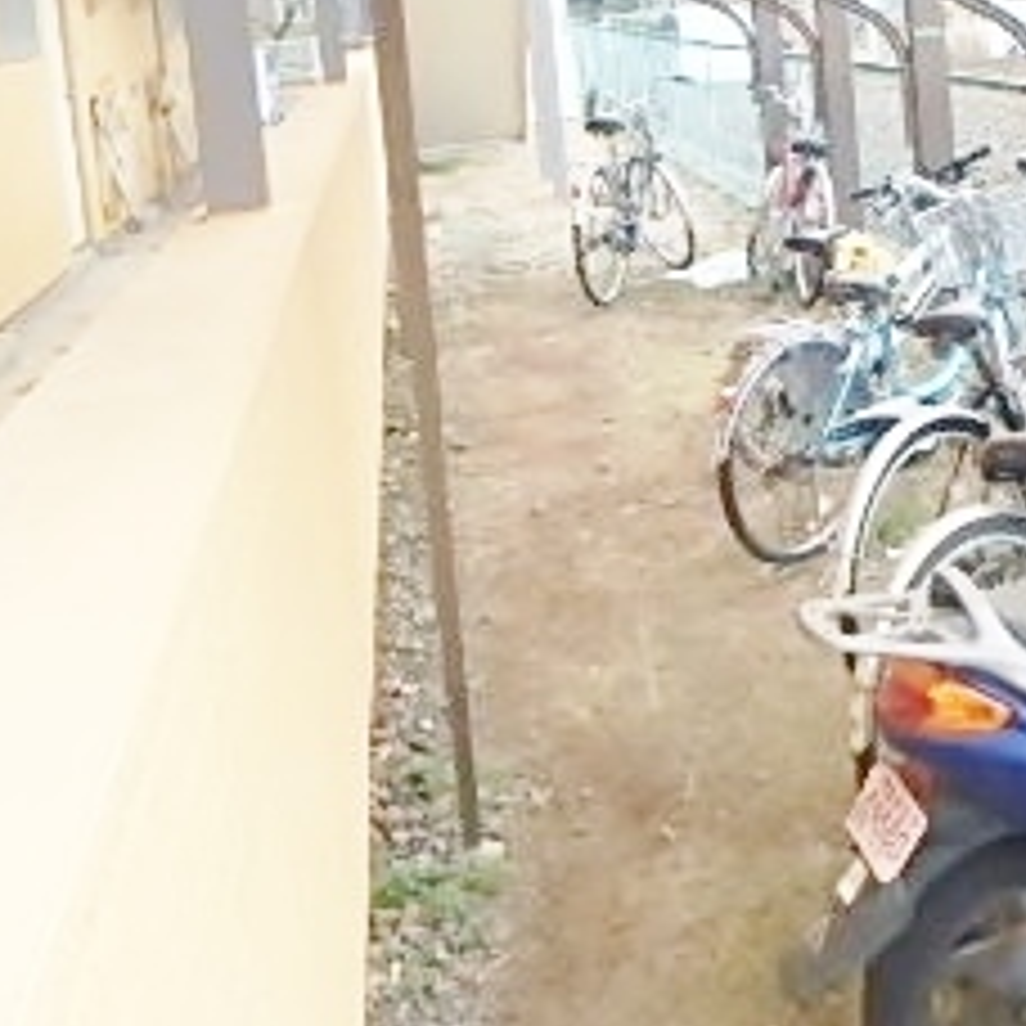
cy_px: 126
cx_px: 1107
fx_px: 1744
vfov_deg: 31.4
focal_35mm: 52
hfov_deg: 29.7
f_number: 3.5
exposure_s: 1/160
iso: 800
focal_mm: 3.7
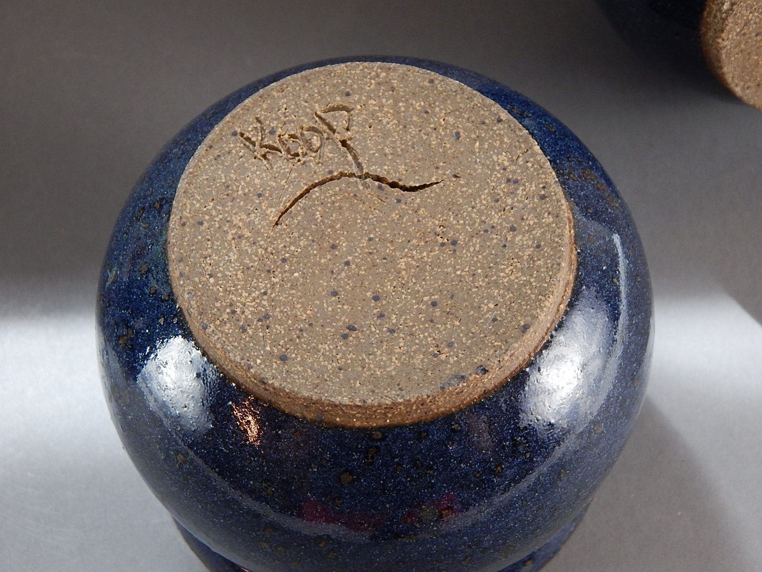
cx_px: 381
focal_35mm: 61
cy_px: 286
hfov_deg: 31.7
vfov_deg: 24.0
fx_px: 1343
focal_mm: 10.9
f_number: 4
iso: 400
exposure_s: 1/30
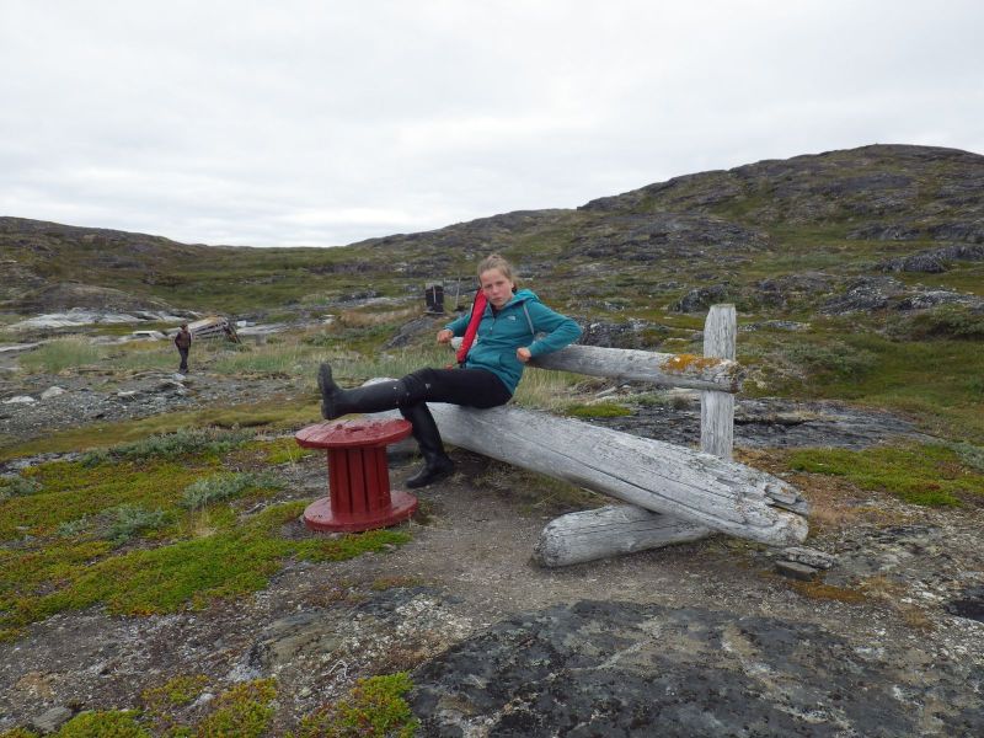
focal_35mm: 28
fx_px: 796
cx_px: 492
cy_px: 369
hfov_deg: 63.4
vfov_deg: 49.7
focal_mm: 5
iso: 125
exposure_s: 1/320
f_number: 4.2
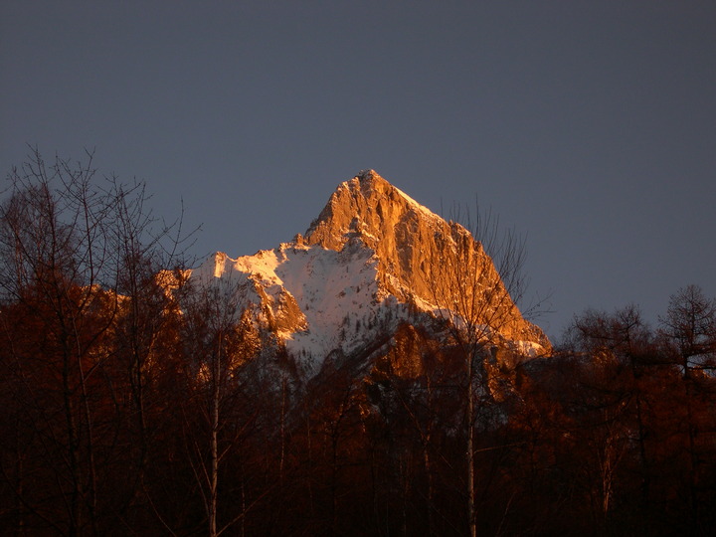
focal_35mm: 114
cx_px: 358
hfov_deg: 17.3
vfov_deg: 13.0
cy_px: 268
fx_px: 2358
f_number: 4.9
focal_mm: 24
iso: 100
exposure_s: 1/157
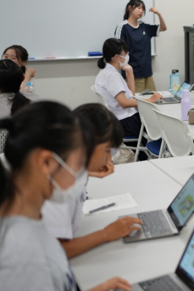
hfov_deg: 17.4
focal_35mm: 72
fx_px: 582
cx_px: 270
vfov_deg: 28.0
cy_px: 127
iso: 100
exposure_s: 1/100
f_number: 1.4
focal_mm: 35
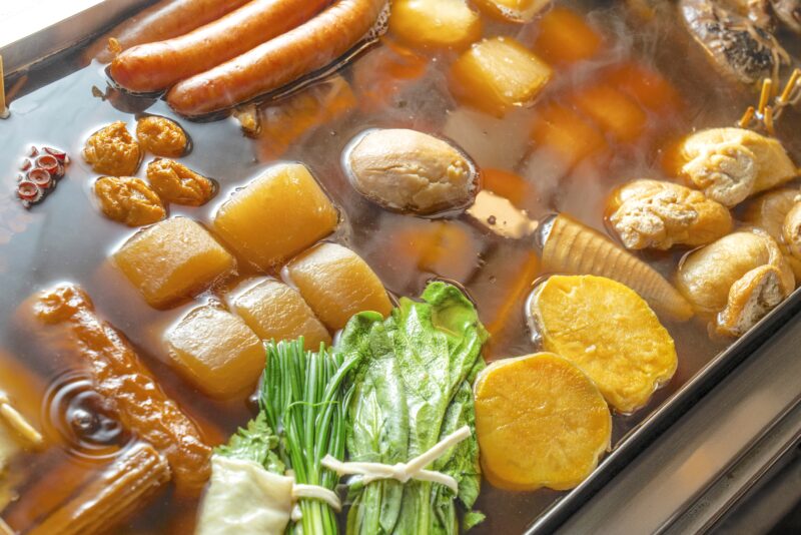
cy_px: 268
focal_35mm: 94
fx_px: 2092
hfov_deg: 21.7
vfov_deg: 14.6
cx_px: 400
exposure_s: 1/125
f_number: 11
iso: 800
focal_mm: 94
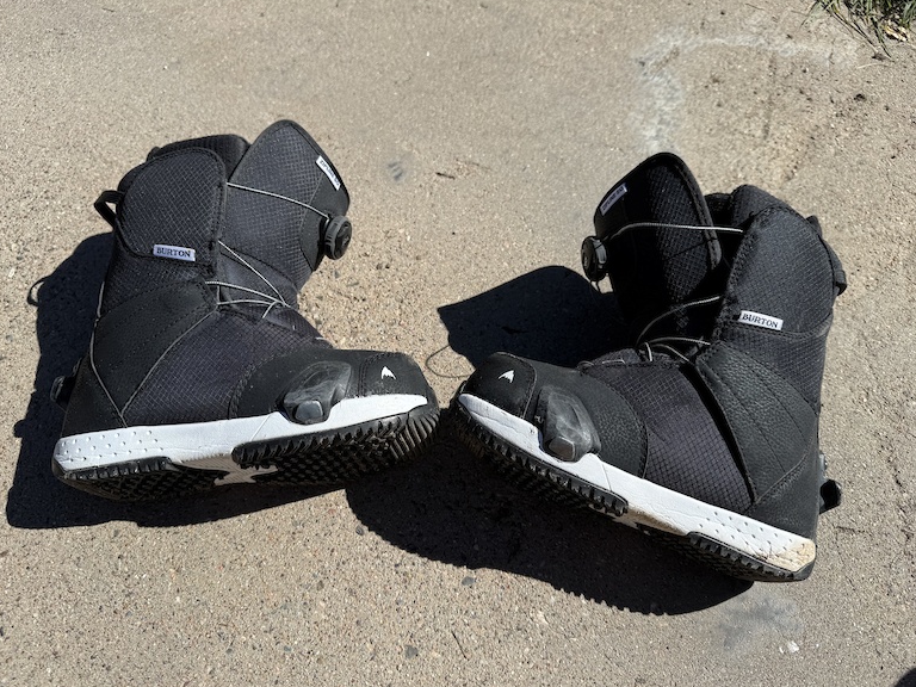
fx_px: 662
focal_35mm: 25
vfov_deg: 54.9
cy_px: 352
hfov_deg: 69.4
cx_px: 452
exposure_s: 1/4673
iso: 80
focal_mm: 6.76
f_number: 1.78
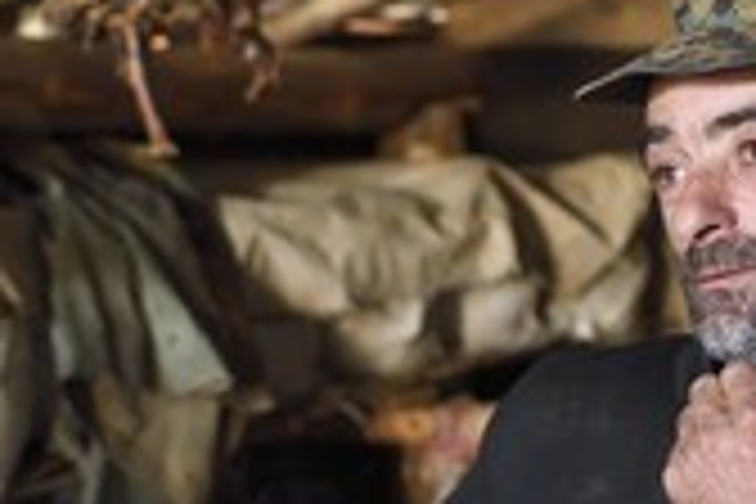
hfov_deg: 20.4
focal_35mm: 100
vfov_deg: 13.6
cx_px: 333
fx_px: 2100
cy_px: 418
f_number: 2.8
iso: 1600
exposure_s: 1/25
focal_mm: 40
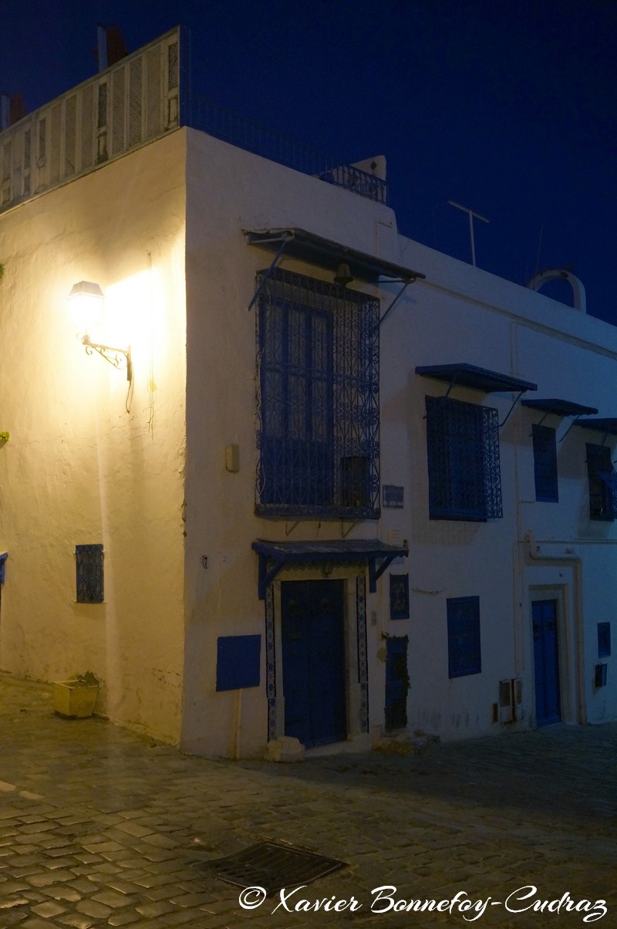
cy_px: 464
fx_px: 966
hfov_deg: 35.4
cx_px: 308
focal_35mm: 38
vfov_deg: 51.3
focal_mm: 25
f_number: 5.6
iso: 1600
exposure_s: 1/20
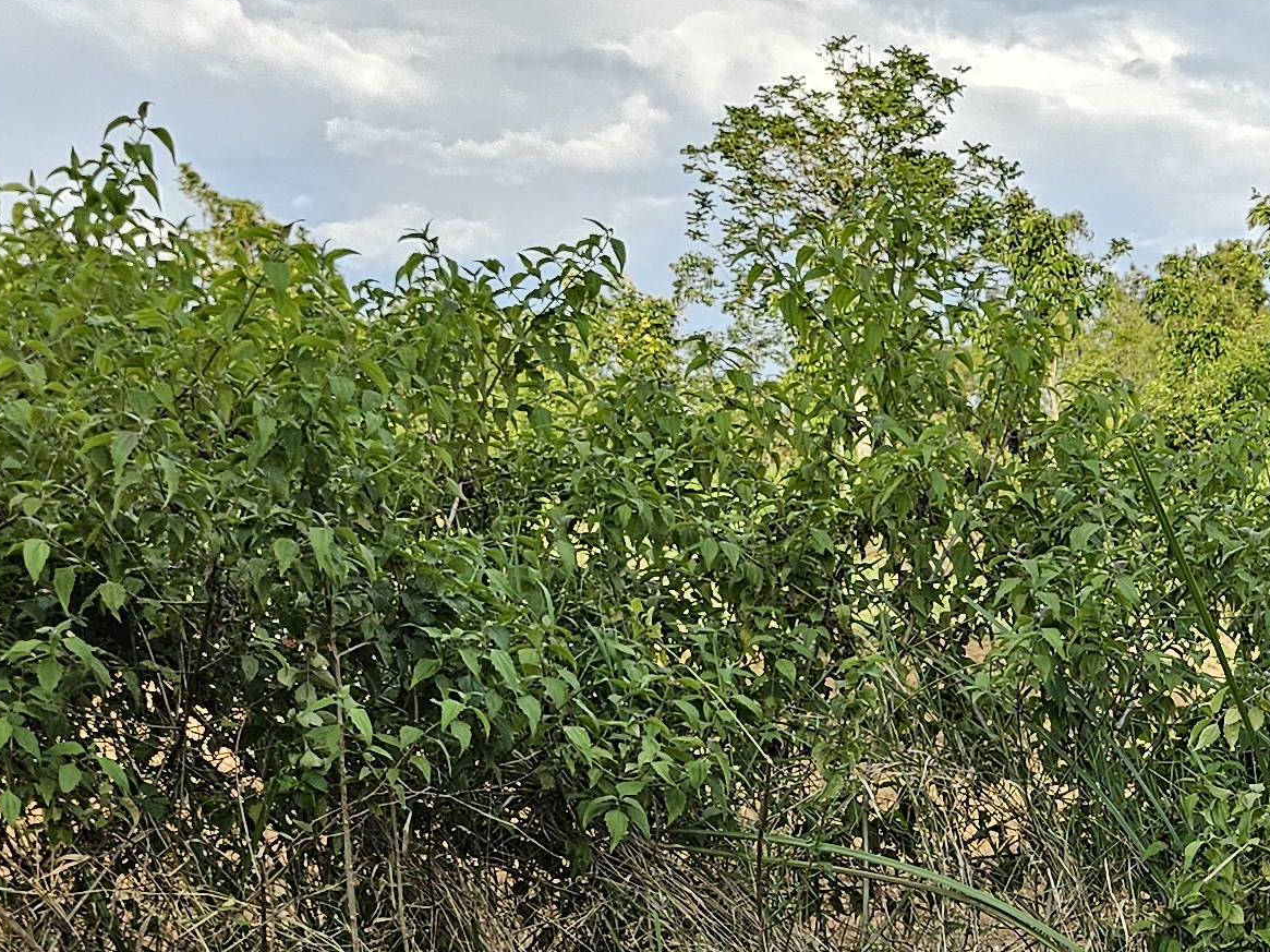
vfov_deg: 16.4
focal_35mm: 79
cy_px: 1576
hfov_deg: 21.6
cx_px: 1766
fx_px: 2897
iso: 10
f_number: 1.7
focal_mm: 6.3
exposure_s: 1/170
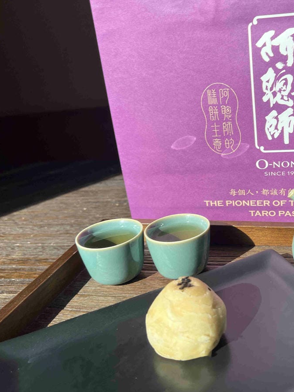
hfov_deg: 39.2
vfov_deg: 52.6
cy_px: 196
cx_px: 233
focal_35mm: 35
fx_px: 396
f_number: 1.5
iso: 50
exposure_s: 1/1468
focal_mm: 5.7
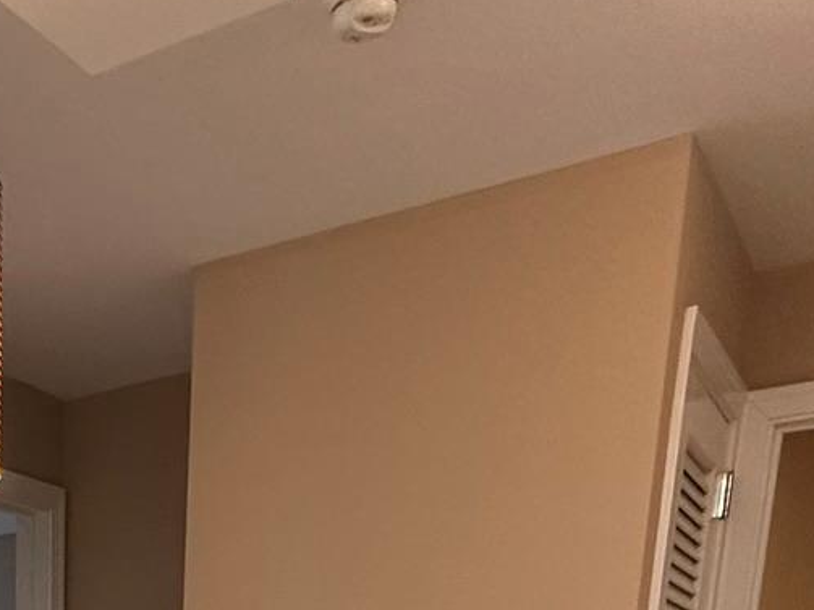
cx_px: -100
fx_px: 1340
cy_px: 1168
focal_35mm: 57
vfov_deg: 18.5
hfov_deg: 30.0
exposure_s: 1/60
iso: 200
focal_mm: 2.22
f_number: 2.2
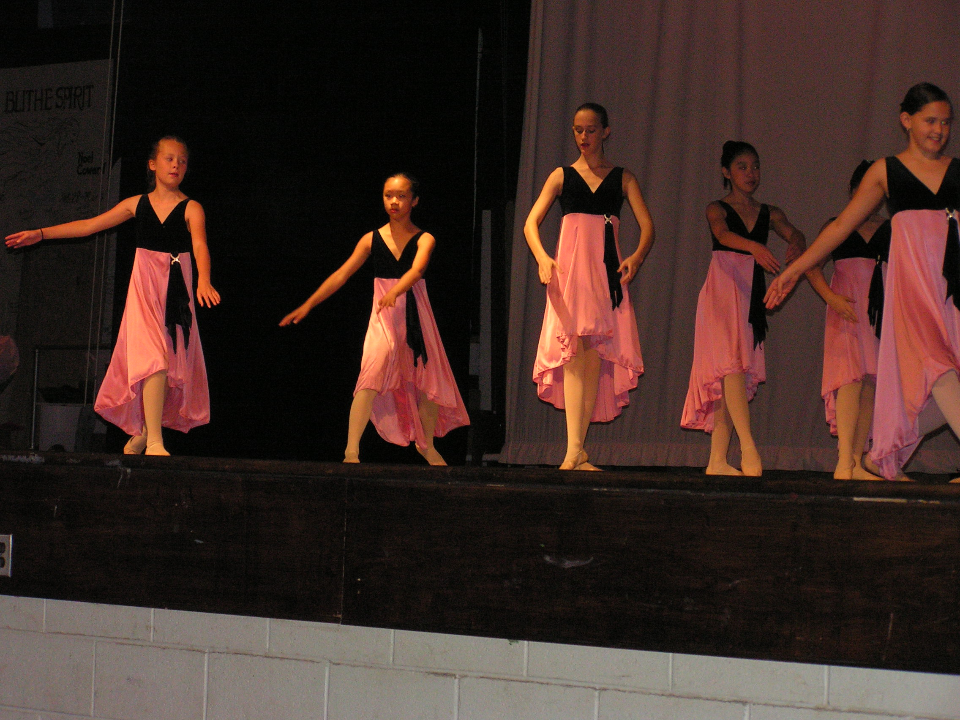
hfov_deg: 17.7
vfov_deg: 13.3
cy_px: 360
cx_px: 480
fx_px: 3078
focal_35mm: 111
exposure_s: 1/125
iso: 200
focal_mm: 18.5
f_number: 3.2
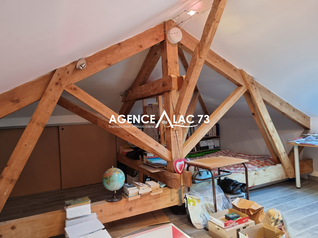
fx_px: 239
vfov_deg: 53.1
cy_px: 119
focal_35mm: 26
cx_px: 159
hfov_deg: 67.3
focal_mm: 5.4
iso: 500
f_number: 1.8
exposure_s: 1/50
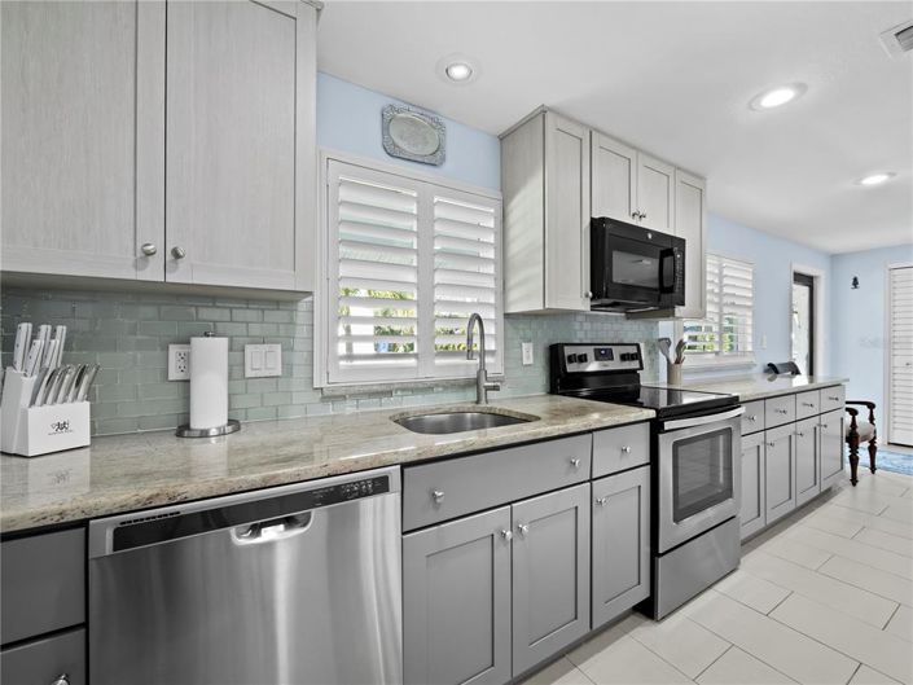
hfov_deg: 102.1
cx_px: 456
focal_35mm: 14
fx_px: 369
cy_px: 342
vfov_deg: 85.7
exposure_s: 1/1.67
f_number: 11
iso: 250
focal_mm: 7
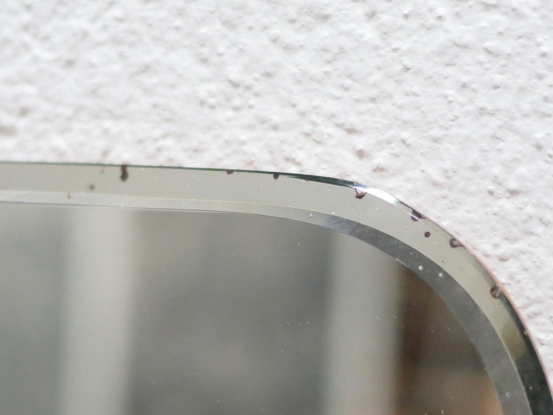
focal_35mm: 93
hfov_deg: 21.1
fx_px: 1486
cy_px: 264
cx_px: 246
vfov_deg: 15.9
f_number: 1.7
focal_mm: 20
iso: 2000
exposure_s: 1/60
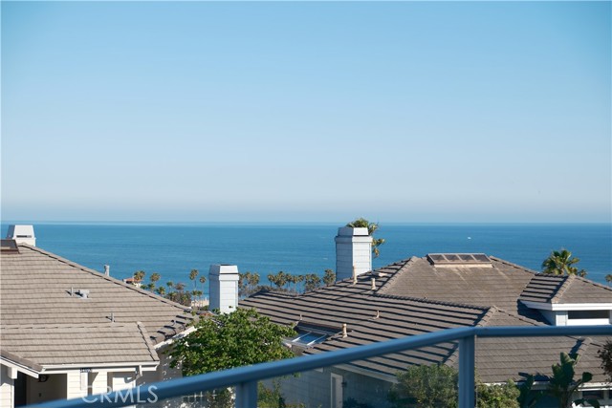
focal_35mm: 83
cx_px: 306
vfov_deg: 16.5
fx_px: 1411
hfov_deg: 24.5
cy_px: 204
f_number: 5.6
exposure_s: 1/450
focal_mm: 55
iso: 125
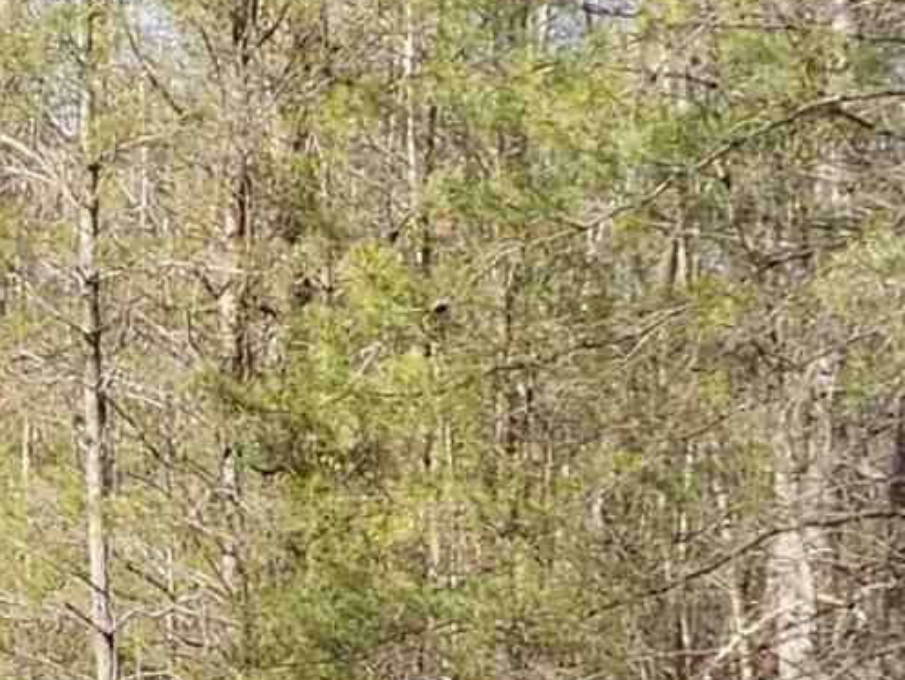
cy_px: 676
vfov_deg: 9.5
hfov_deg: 12.2
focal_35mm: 155
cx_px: -382
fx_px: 4055
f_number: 3.4
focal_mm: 4.5
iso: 125
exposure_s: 1/400
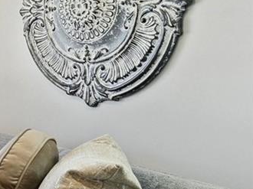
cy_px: 45
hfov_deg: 15.1
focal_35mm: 70
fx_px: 511
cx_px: -357
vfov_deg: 20.8
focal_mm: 15
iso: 400
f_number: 10
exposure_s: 1/13
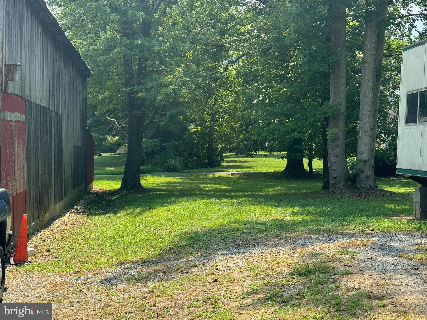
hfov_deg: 39.7
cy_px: 160
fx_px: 592
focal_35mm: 48
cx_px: 214
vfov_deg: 30.3
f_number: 1.78
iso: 64
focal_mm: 6.76
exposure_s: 1/1427
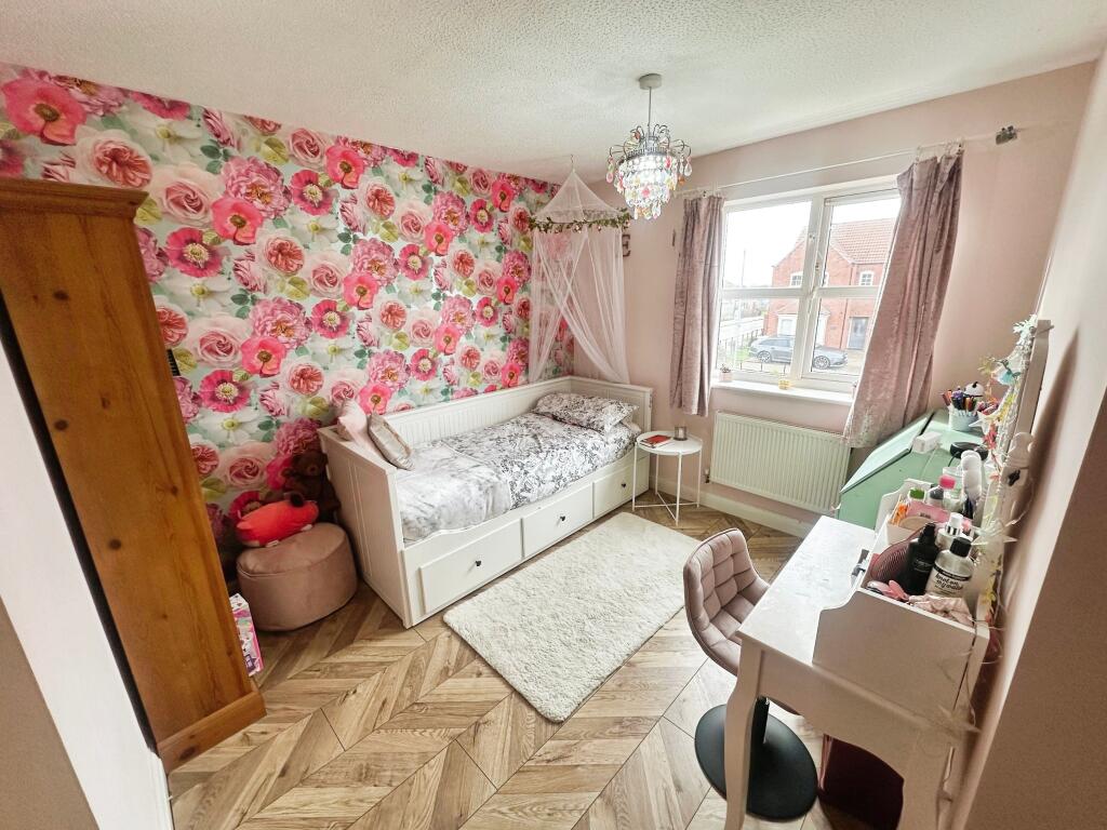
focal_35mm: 14
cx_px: 554
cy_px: 415
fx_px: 448
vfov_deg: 85.7
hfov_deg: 102.1
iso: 125
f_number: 2.2
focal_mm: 2.22
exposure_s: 1/99
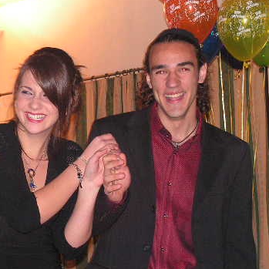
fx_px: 1055
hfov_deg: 14.5
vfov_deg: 14.5
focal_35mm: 120
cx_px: 55
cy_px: 130
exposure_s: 1/80
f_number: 3.3
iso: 200
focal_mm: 12.4
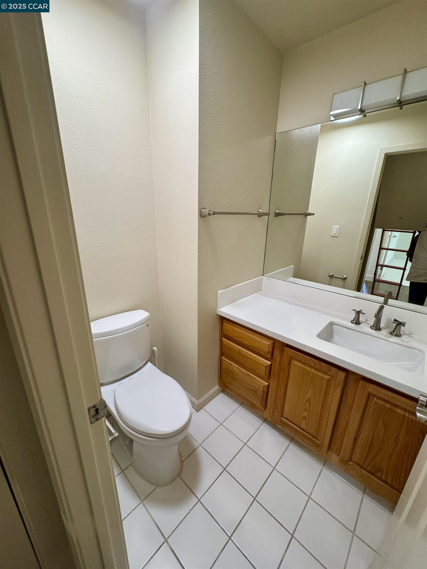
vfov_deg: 102.1
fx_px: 230
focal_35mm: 14
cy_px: 284
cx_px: 214
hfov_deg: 85.7
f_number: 2.2
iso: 250
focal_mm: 2.22
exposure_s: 1/120
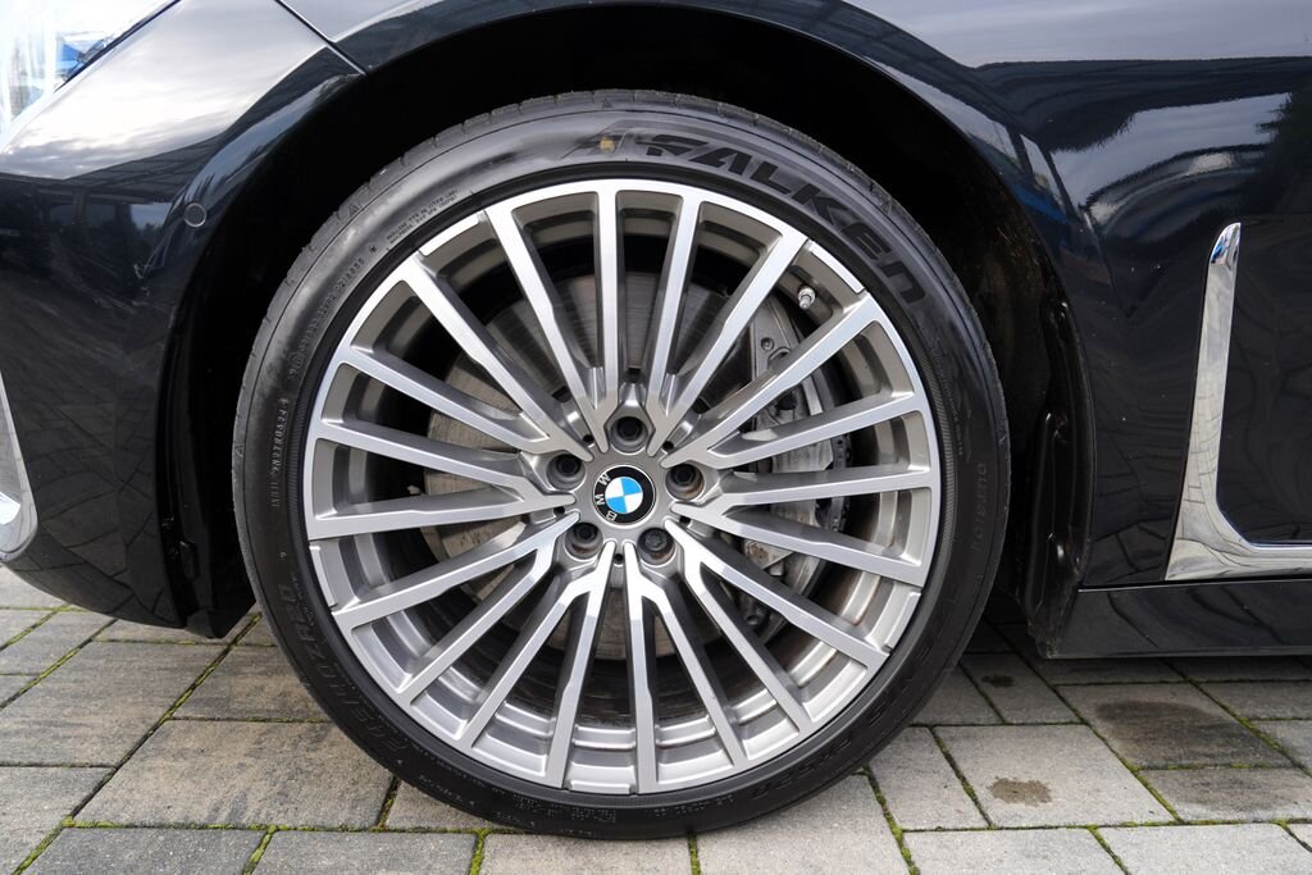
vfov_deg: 53.1
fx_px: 875
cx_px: 656
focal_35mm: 24
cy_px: 438
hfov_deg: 73.7
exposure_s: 1/80
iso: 100
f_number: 4.5
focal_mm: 24
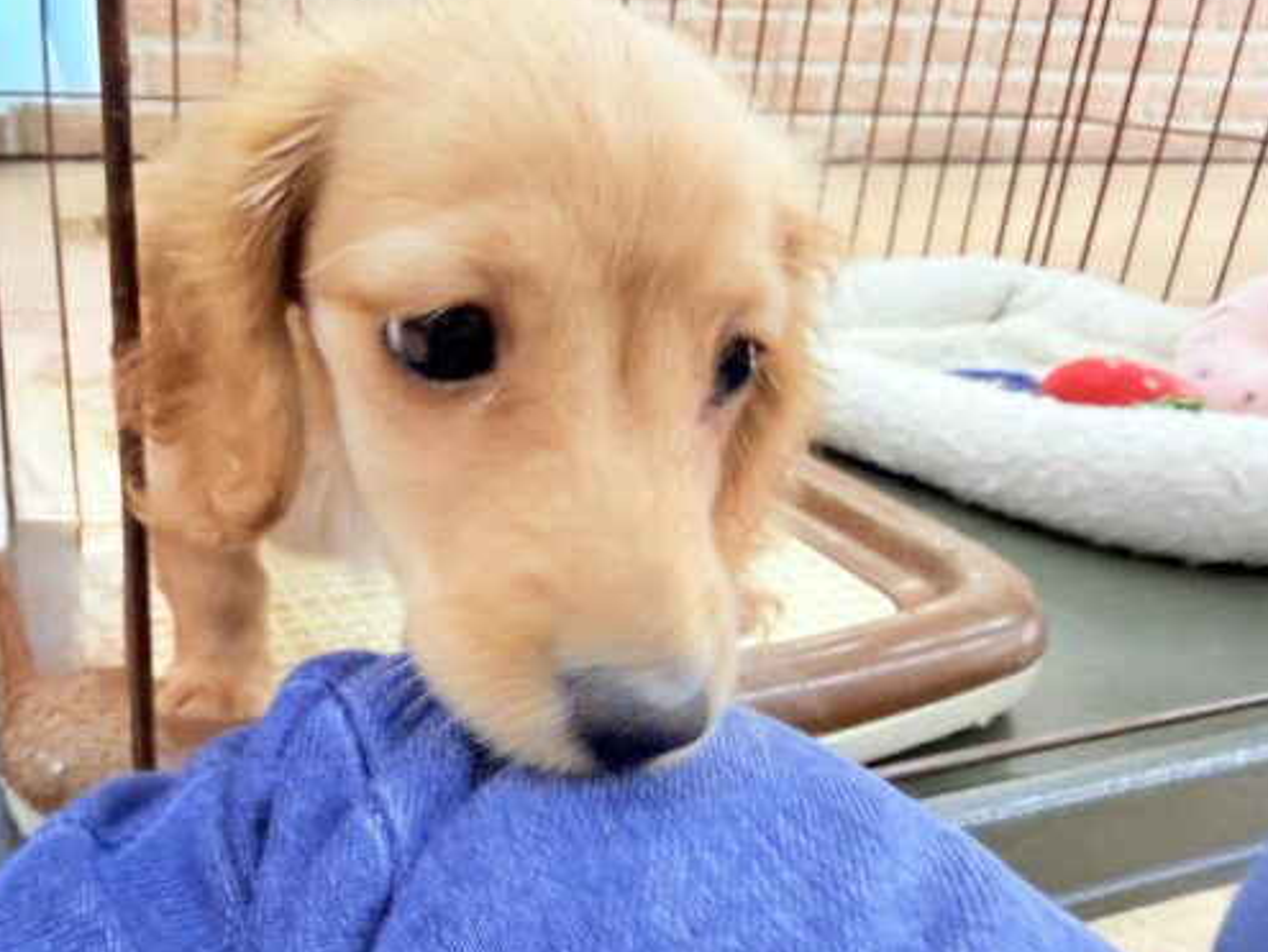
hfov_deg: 57.5
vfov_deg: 45.5
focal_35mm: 31
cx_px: 469
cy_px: 491
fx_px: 1136
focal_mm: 2.22
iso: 250
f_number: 2.2
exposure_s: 1/100
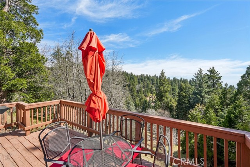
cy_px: 84
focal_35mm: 16
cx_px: 125
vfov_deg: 72.0
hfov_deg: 95.0
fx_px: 115
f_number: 9.5
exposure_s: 1/500
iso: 400
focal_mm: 16.5
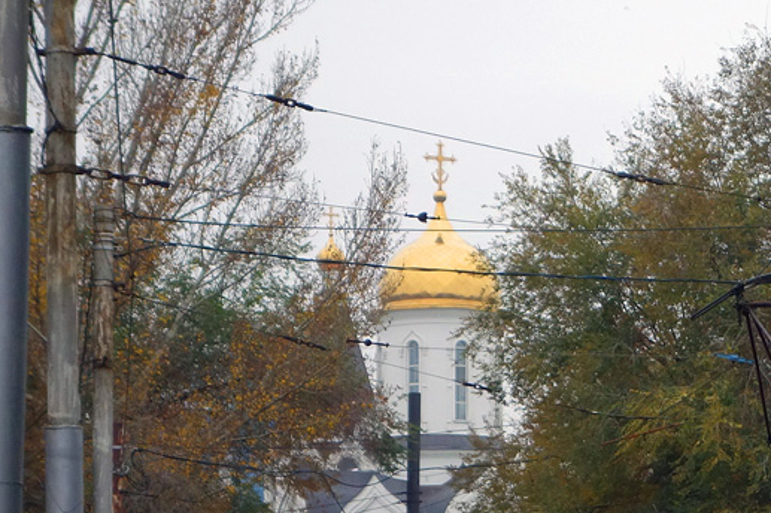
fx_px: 3082
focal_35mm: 144
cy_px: 546
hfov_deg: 14.0
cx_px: 838
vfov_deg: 9.4
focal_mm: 23.01
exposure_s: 1/500
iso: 320
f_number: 3.5
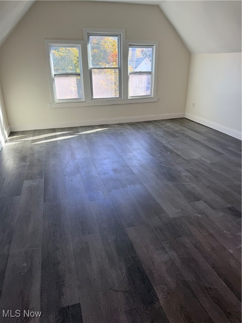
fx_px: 224
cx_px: 121
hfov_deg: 56.8
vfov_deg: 71.6
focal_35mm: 24
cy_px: 162
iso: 80
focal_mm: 6.76
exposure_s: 1/174
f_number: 1.78
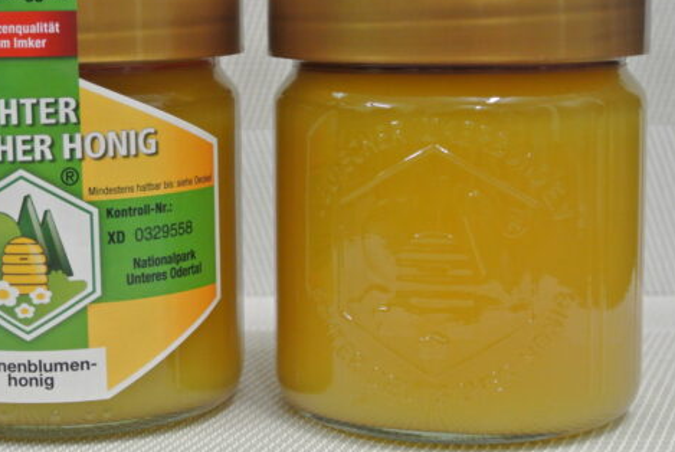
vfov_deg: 15.7
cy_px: 200
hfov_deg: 23.3
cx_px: 252
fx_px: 1633
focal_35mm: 87
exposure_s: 1/13
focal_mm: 25.2
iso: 800
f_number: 5.3
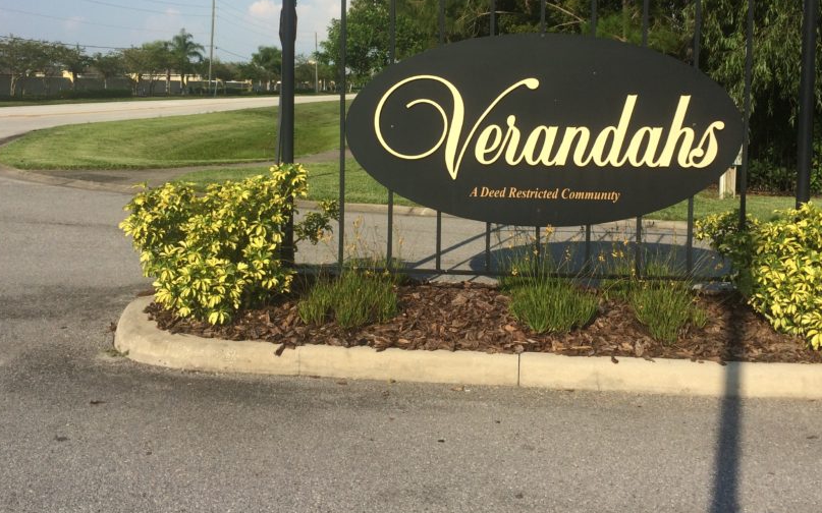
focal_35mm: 39
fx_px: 874
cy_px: 130
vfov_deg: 32.2
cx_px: 448
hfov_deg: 50.3
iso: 32
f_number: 2.2
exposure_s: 1/2564
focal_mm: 4.15
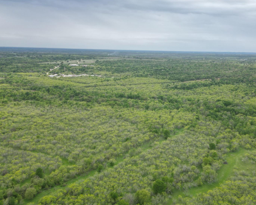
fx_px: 265
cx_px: 152
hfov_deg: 51.2
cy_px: 79
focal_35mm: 35
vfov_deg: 42.0
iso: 100
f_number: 1.7
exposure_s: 1/2000
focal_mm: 6.72
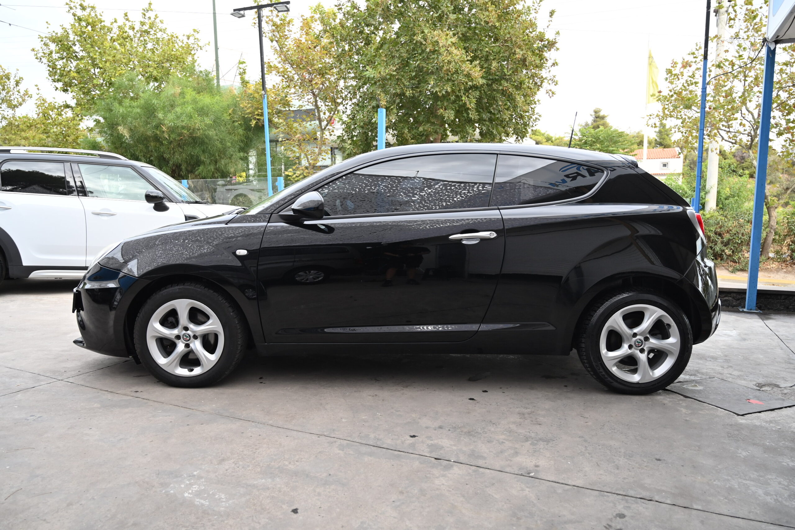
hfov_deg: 70.4
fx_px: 563
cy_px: 265
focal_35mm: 26
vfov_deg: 50.4
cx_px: 398
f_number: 4
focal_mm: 25.5
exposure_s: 1/250
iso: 360
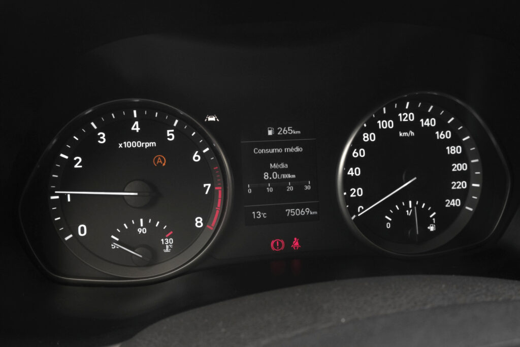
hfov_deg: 60.3
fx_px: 448
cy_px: 174
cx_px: 260
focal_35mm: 31
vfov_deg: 42.3
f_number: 9
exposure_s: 1/160
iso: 2000
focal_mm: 20.9
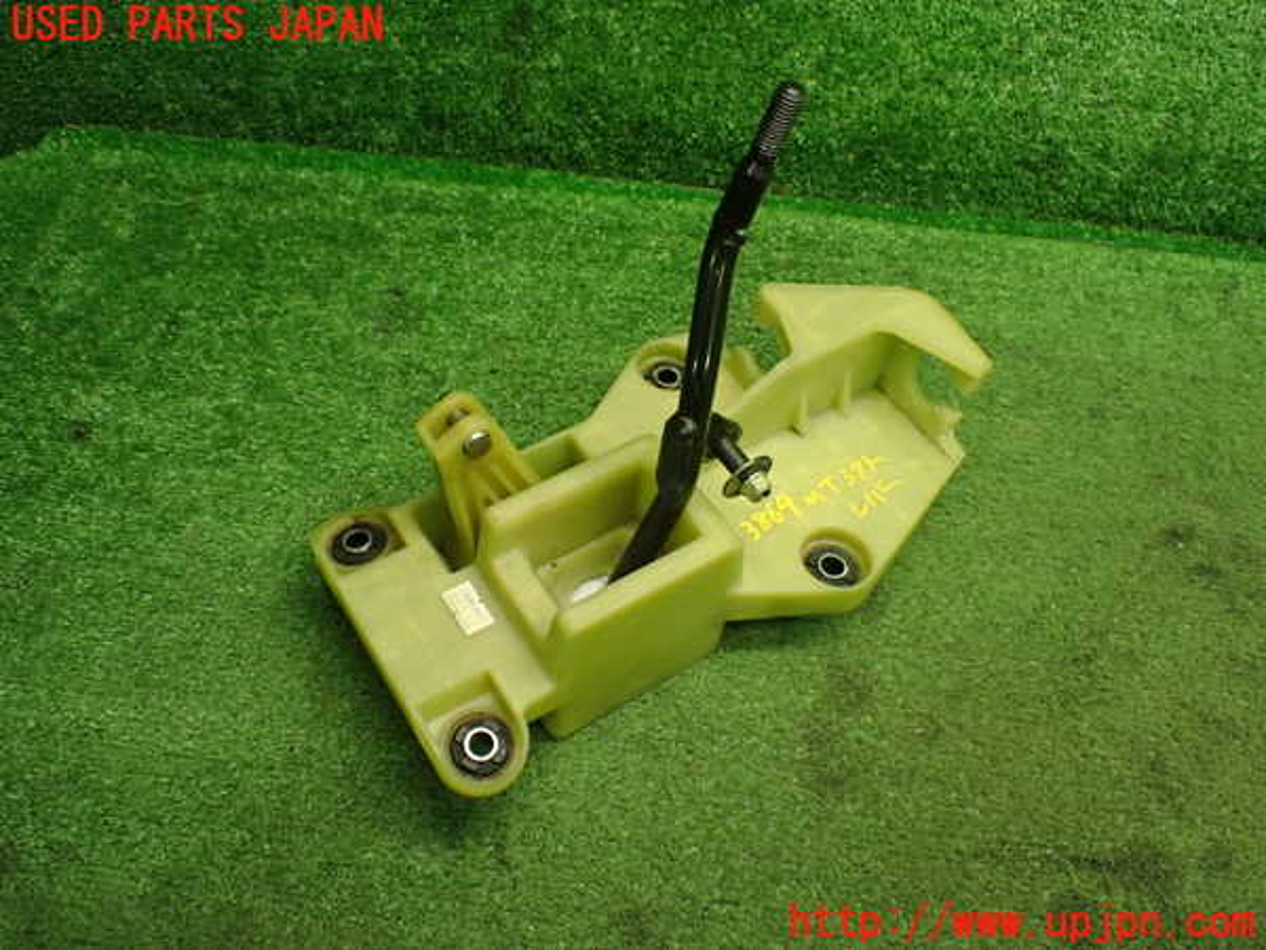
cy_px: 475
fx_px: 1097
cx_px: 633
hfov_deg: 60.0
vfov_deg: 46.8
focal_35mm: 30
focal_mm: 5.4
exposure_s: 1/125
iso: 800
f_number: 2.3
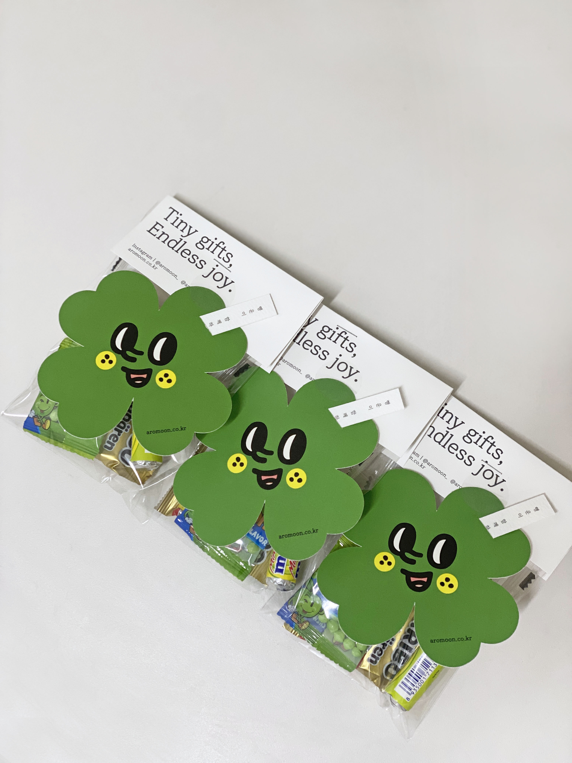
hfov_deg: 28.0
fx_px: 1146
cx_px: 286
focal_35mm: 52
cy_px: 382
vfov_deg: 36.8
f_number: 2
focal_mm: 6
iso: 125
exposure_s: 1/120
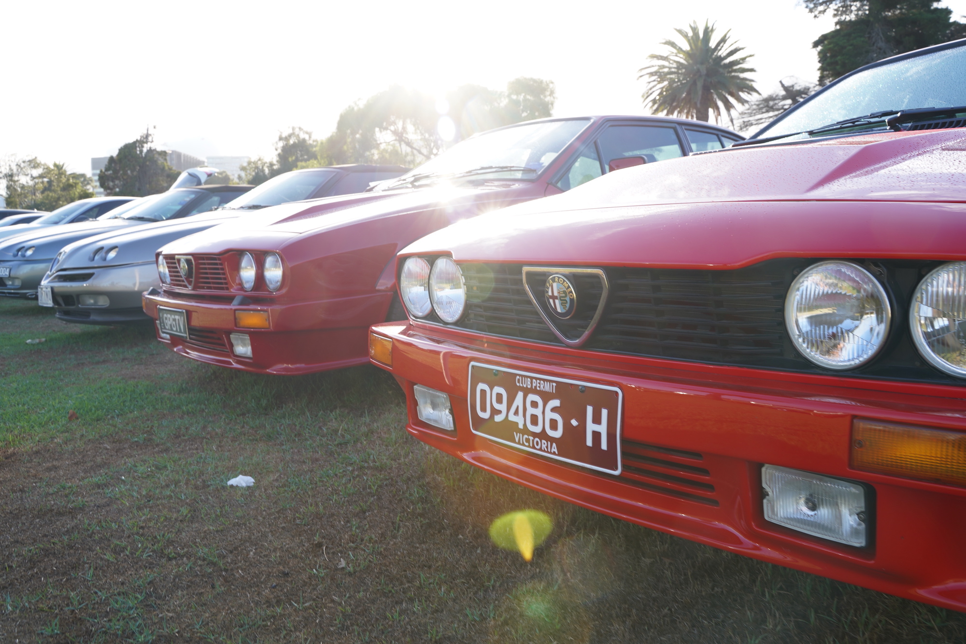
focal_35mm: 30
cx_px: 483
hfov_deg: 61.9
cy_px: 322
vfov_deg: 43.6
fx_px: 805
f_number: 10
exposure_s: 1/30
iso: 100
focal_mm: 30
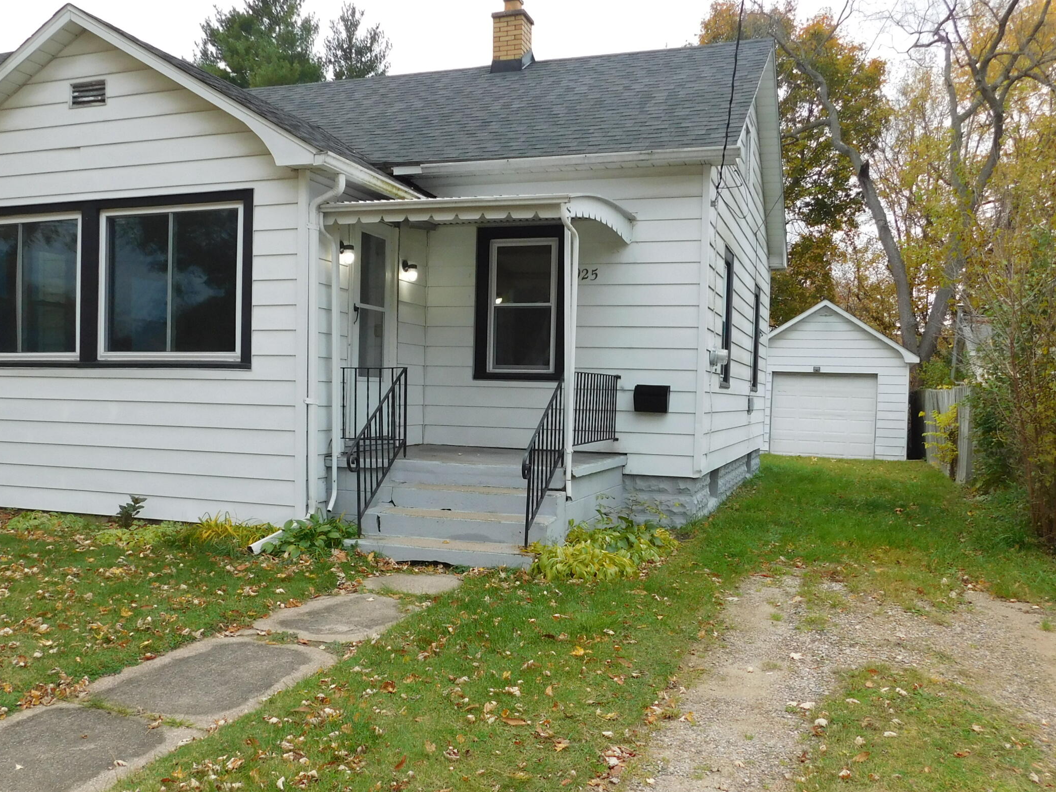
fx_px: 1007
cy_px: 450
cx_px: 493
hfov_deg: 55.3
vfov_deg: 42.8
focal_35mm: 33
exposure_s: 1/200
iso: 125
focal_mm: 4
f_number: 3
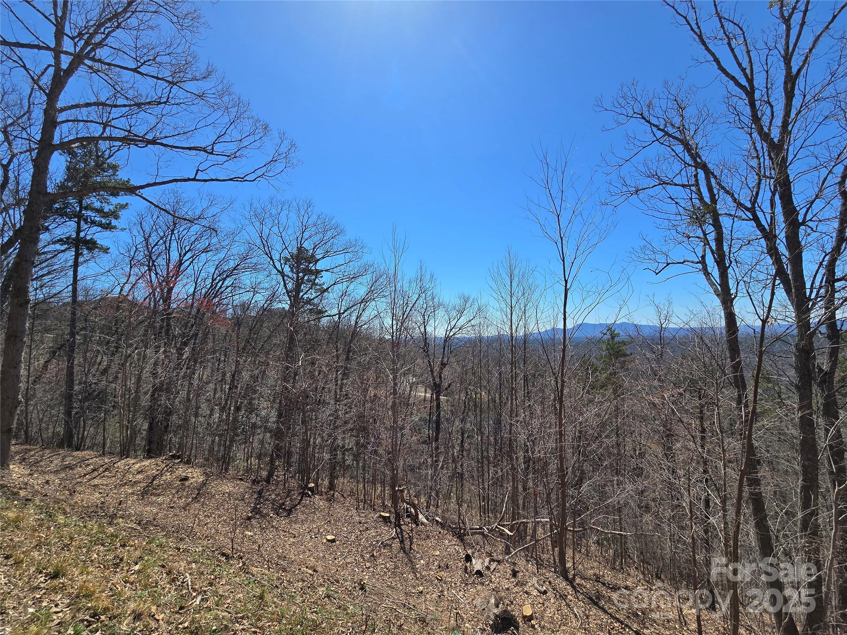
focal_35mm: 13
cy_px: 318
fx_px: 318
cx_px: 424
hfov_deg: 106.2
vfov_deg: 89.9
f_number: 2.2
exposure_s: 1/2145
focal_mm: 2.2
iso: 50
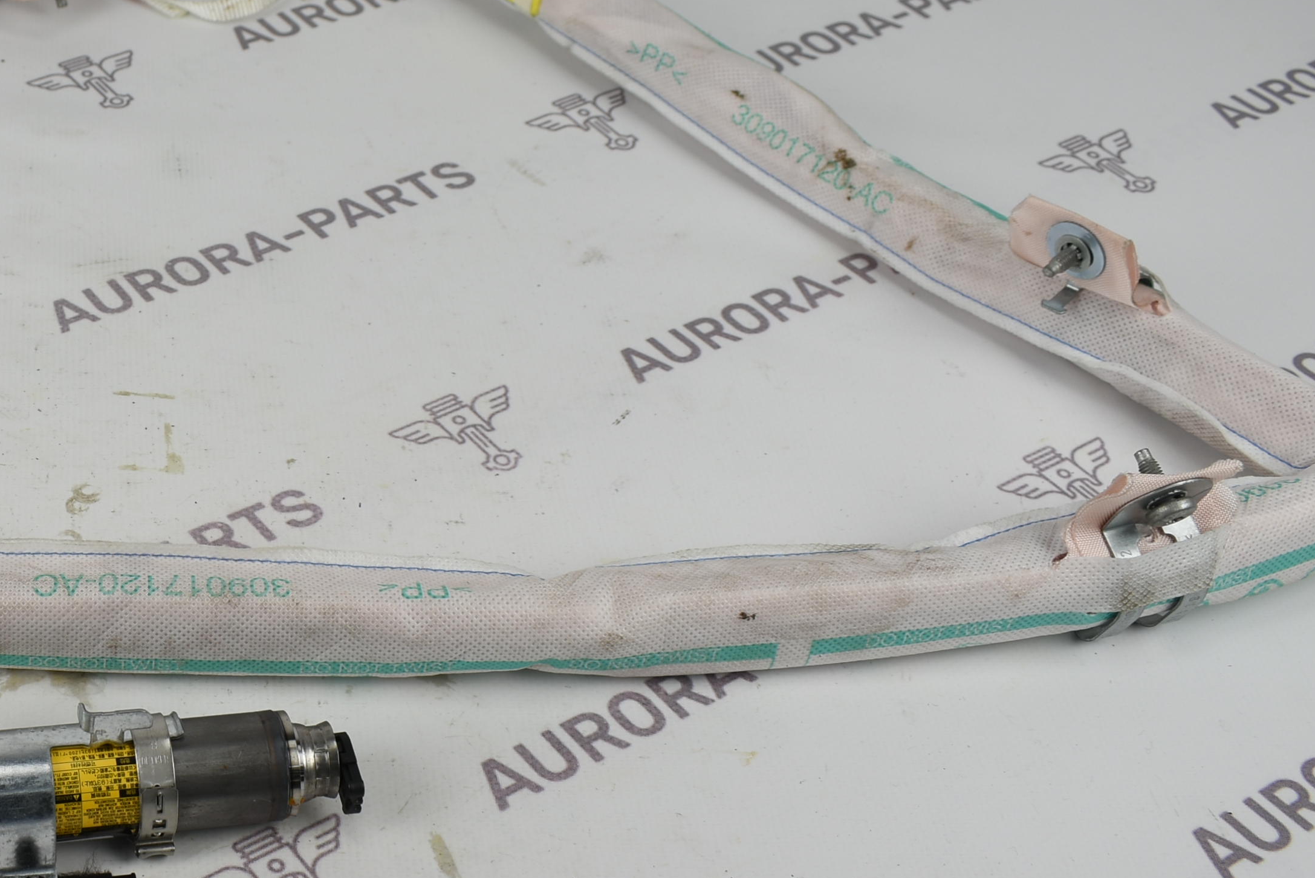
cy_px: 342
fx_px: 2266
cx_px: 88
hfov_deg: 30.7
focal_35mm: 62
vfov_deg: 21.9
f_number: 5.6
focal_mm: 20
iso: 100
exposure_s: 1/40
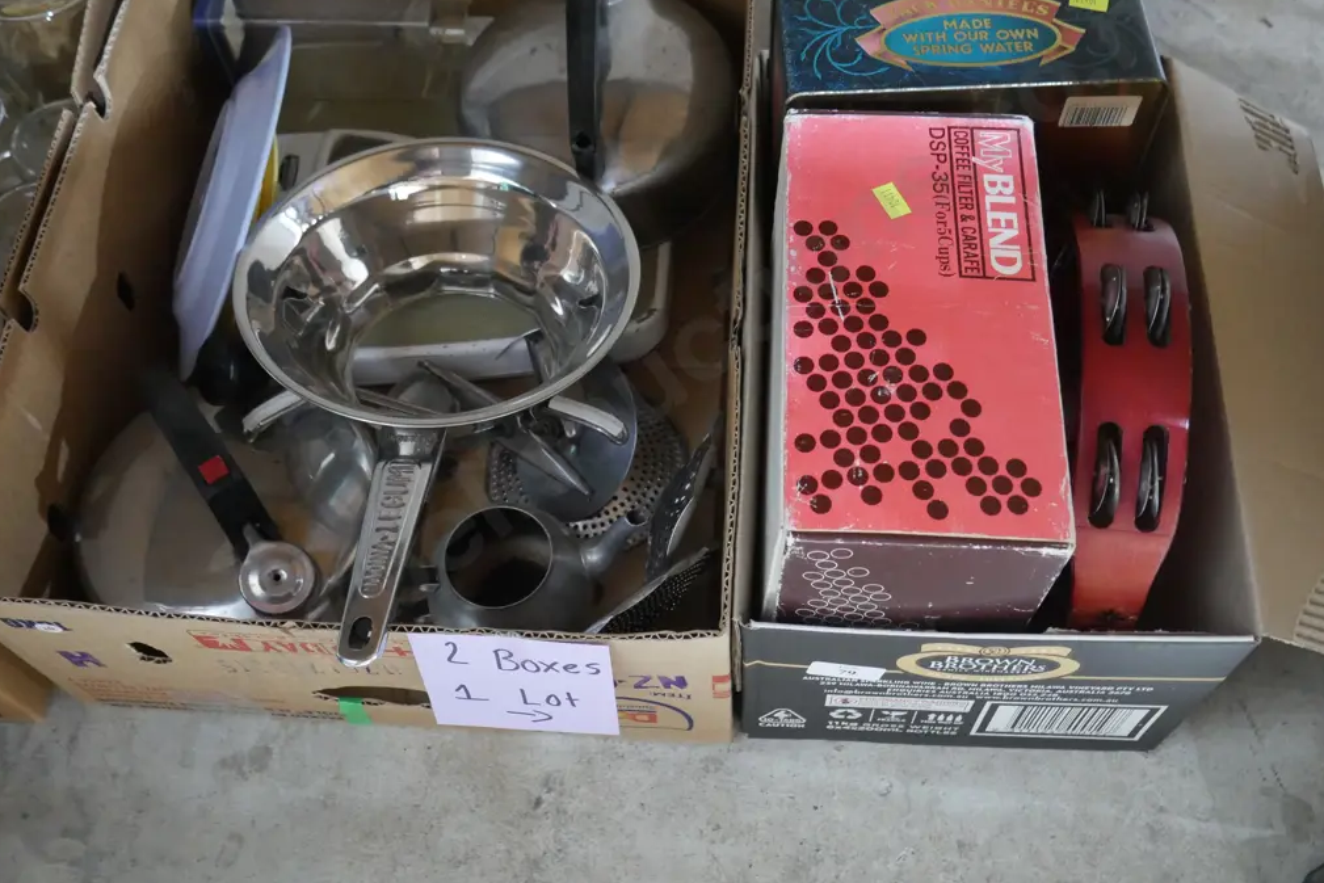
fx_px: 1398
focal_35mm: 38
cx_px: 660
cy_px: 381
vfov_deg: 35.0
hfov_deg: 50.7
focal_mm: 18
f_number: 4
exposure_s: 1/13
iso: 3200
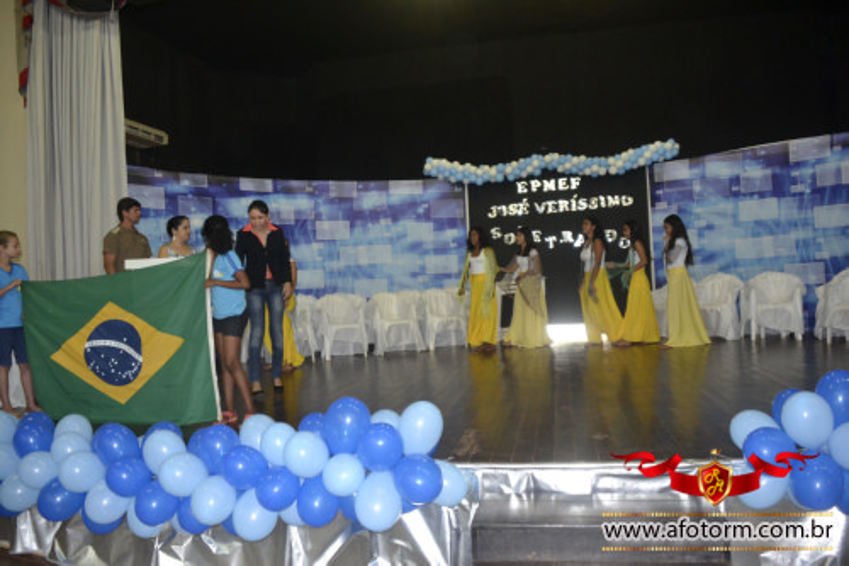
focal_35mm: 30
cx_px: 424
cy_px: 283
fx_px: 707
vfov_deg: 43.6
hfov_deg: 61.9
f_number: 3.5
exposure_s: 1/60
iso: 1600
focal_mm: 20
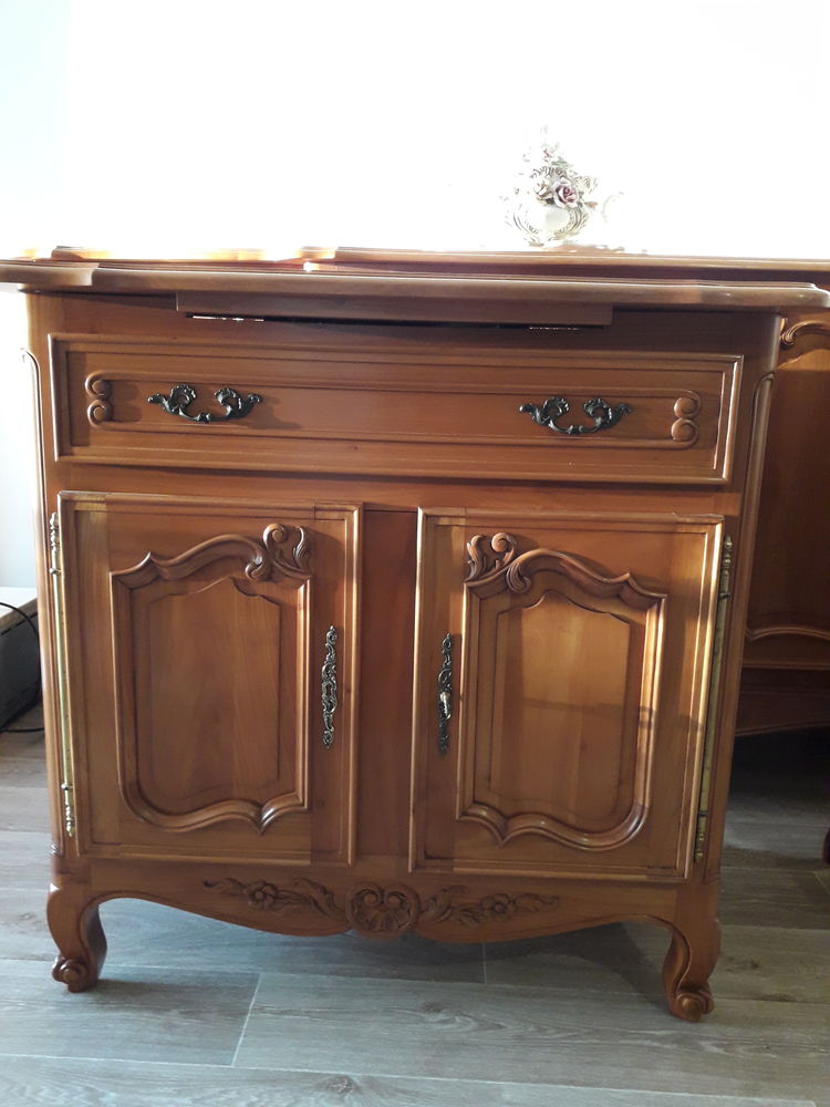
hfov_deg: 51.4
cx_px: 415
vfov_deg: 65.3
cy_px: 554
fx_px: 863
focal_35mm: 27
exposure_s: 1/25
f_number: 1.9
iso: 200
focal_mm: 3.6
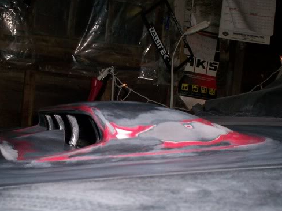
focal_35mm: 59
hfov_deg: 32.7
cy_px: 106
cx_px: 128
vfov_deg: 24.8
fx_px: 481
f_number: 4.5
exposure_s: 1/60
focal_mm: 6
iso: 140
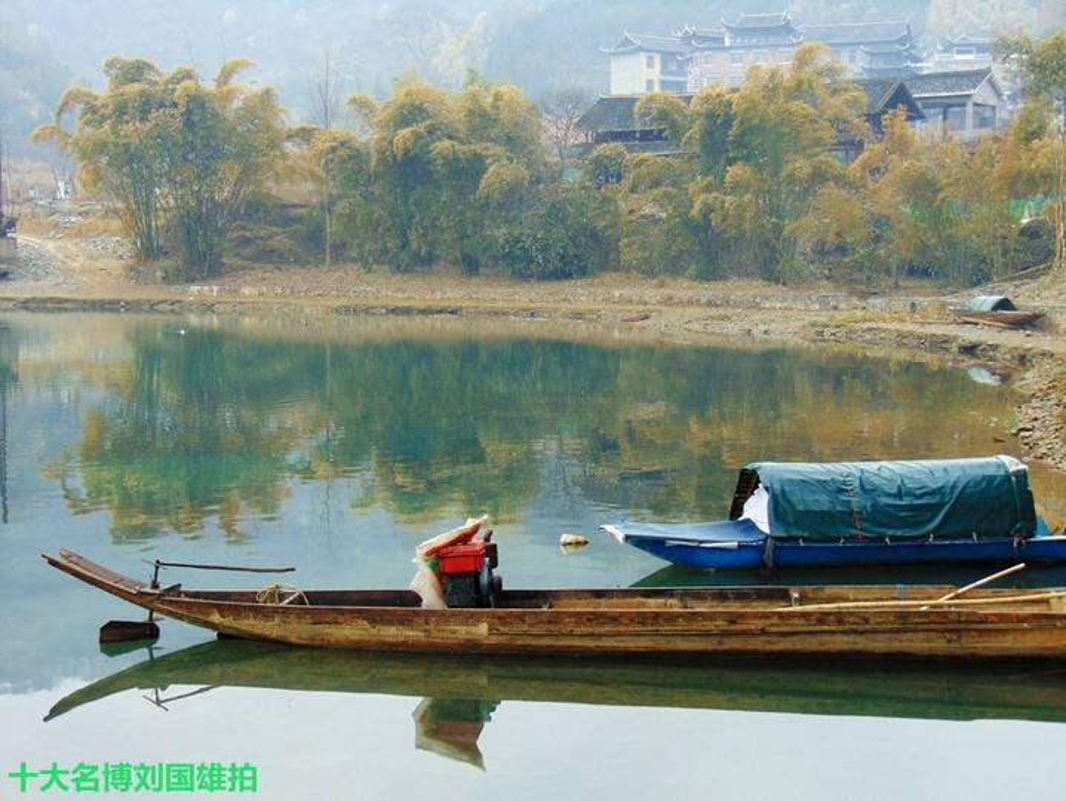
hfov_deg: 32.2
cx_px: 533
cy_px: 400
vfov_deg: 24.4
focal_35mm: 60
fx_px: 1849
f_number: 3.6
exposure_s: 1/60
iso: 80
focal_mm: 10.8
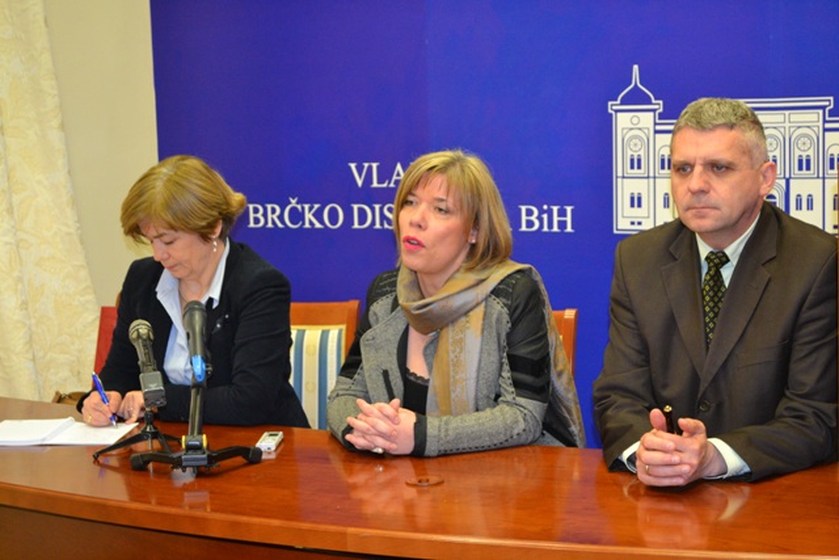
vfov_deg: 20.6
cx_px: 420
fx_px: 1538
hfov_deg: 30.5
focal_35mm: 66
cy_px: 280
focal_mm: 44
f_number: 5.3
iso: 2000
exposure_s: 1/60
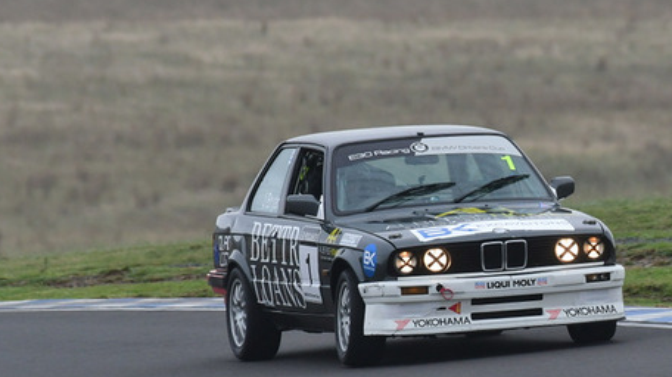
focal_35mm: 1380
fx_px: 24578
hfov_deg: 1.6
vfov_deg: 0.9
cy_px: 162
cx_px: 581
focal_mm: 500
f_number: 9
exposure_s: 1/640
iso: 1000
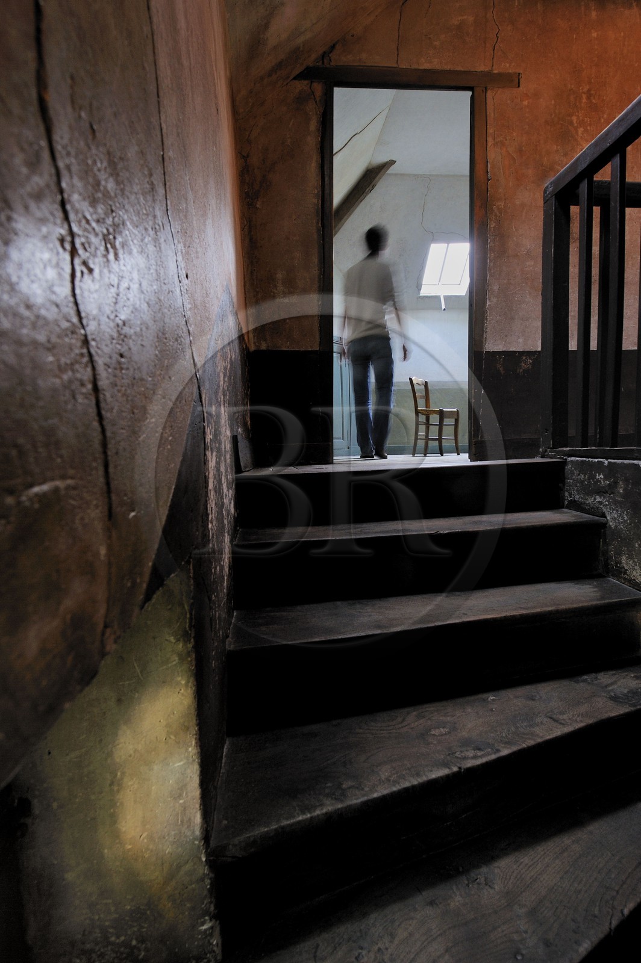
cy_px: 482
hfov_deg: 61.8
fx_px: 535
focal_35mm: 20
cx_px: 320
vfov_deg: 84.0
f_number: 9
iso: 800
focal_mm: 20
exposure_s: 1/2
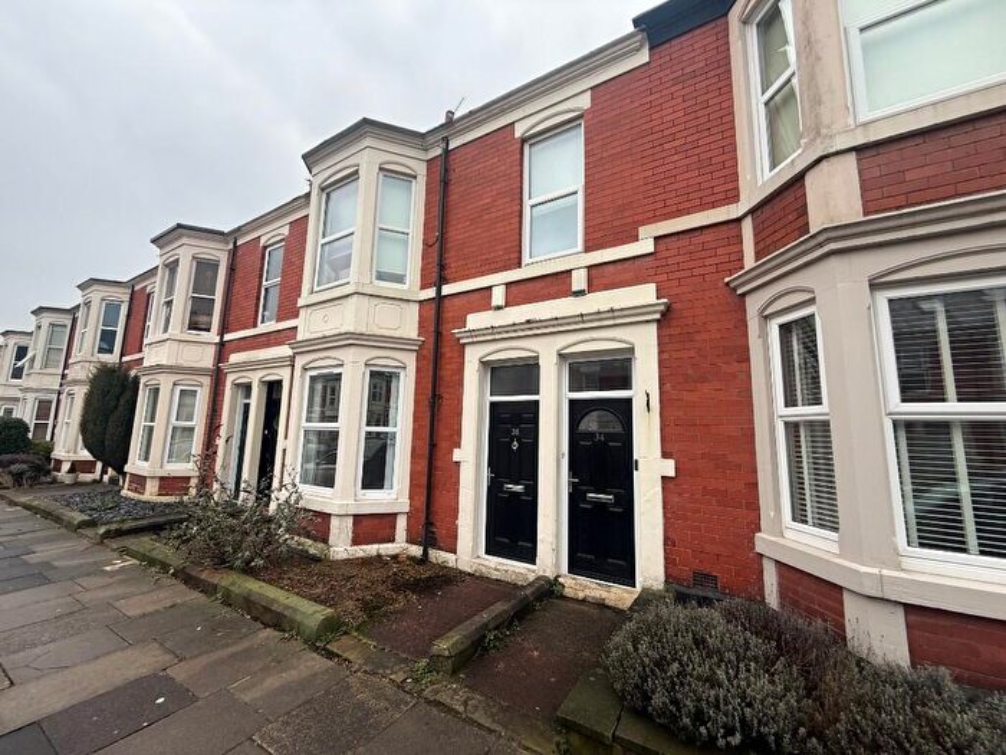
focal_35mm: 14
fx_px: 407
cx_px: 503
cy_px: 378
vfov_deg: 85.7
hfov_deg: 102.1
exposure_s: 1/99
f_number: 2.2
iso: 64
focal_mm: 2.22
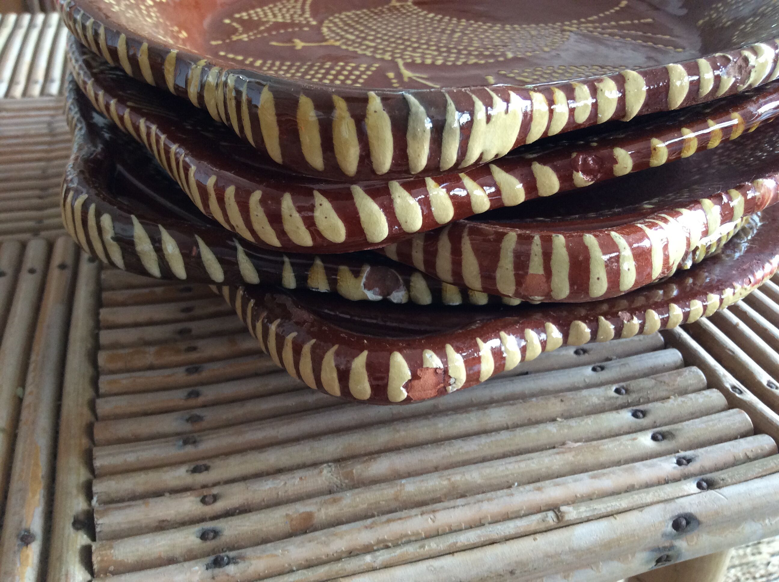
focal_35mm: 32
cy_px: 291
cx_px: 390
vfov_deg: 44.1
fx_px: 719
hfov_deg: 56.9
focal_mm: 3.3
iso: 100
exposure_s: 1/25
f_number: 2.4
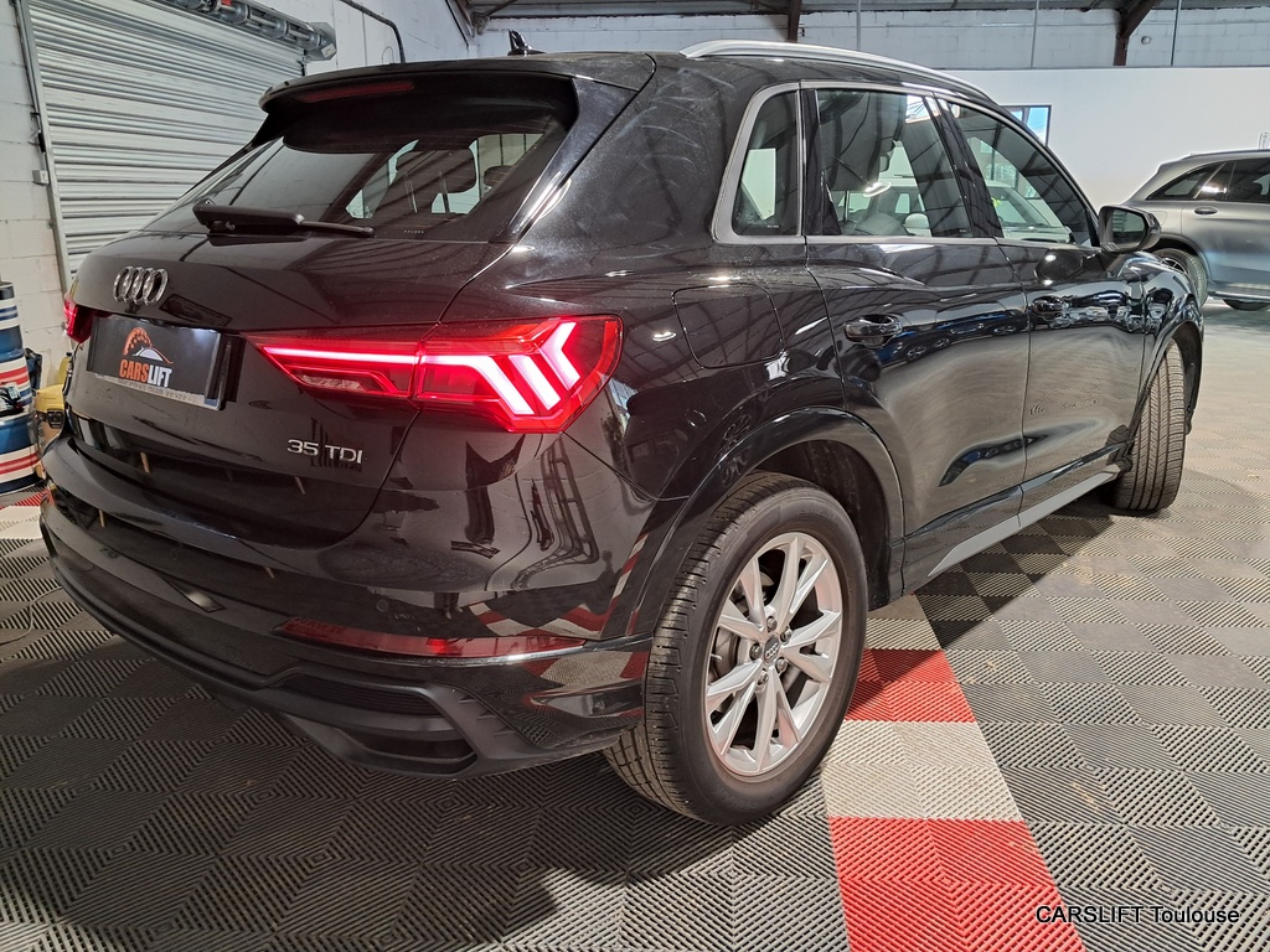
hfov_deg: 65.3
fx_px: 991
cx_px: 635
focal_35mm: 27
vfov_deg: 51.4
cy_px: 476
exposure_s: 1/50
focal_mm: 4
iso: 320
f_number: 1.8
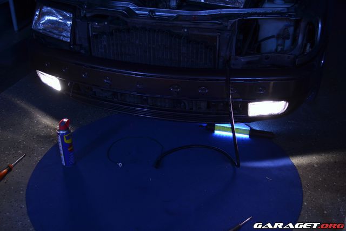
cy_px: 116
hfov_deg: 49.5
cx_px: 173
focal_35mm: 39
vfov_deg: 34.2
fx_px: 375
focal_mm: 26
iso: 100
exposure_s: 1
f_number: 4.2
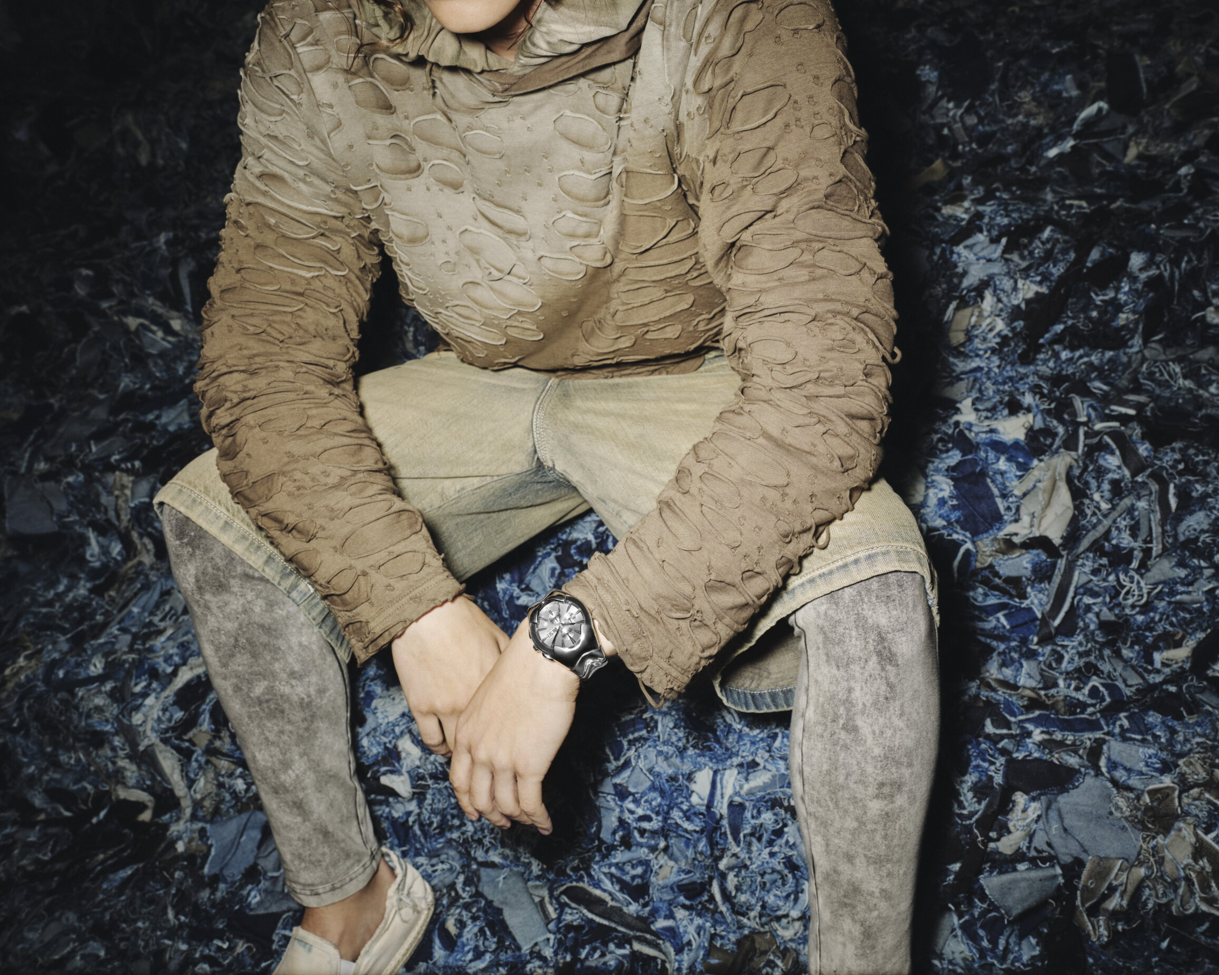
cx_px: 603
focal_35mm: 27
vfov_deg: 53.2
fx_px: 974
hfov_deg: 64.1
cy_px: 475
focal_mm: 31.7
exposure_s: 1/125
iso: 1000
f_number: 9
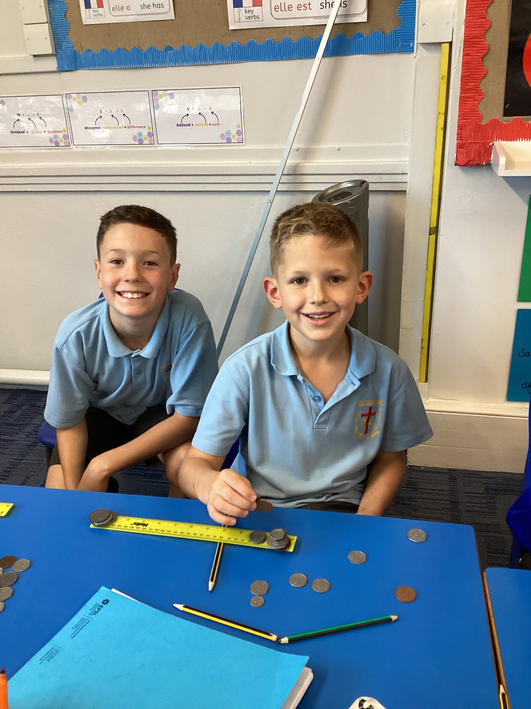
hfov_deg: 45.4
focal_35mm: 31
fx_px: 634
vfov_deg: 58.4
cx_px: 266
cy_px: 354
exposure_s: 1/50
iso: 200
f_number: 2.4
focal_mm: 3.3
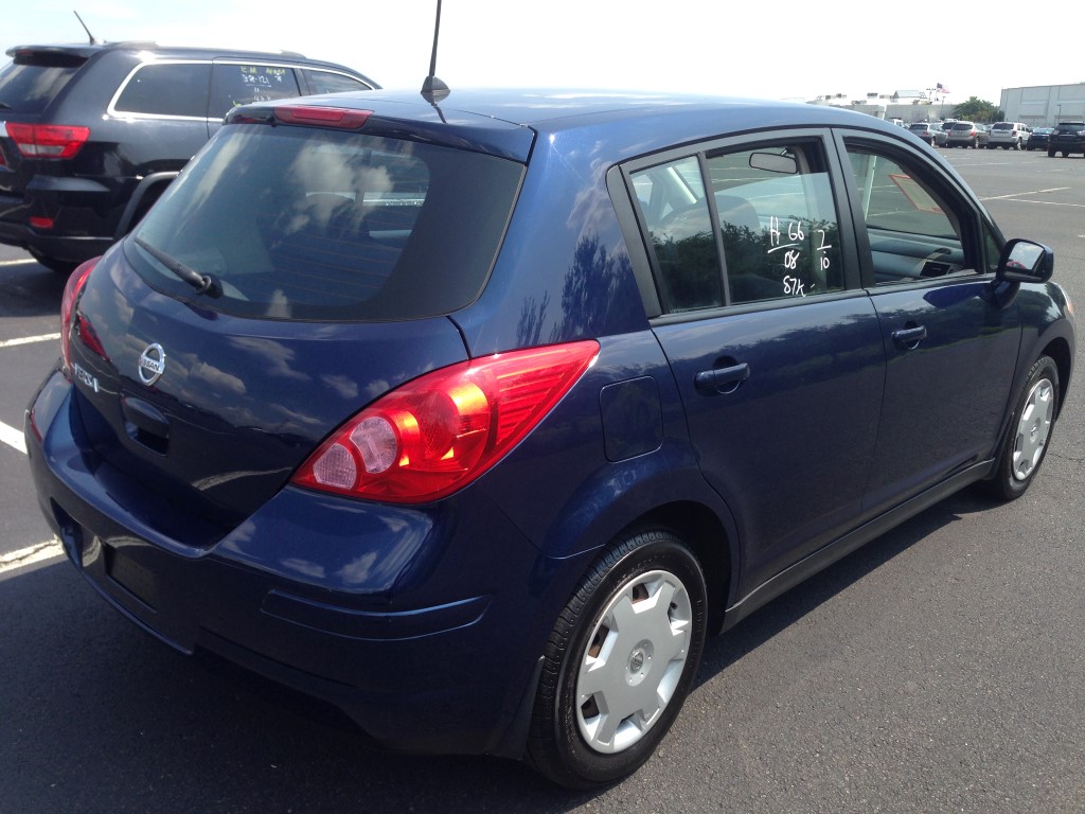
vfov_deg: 42.9
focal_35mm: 33
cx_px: 542
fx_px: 1034
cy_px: 407
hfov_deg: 55.4
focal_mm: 4.12
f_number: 2.4
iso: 50
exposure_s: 1/695
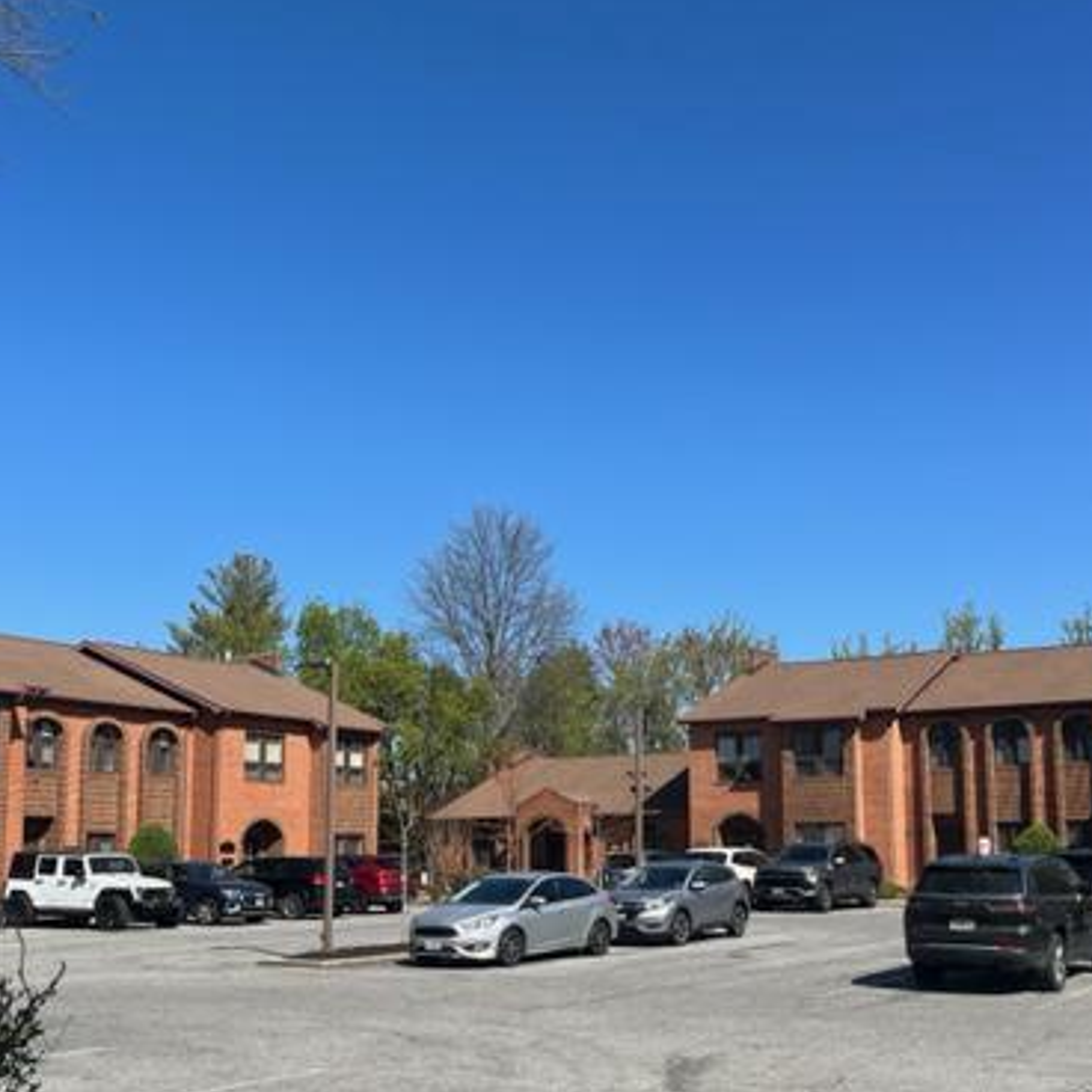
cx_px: 662
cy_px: 677
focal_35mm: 40
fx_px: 1428
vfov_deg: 41.6
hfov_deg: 41.6
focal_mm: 5.1
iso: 50
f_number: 1.6
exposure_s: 1/3311
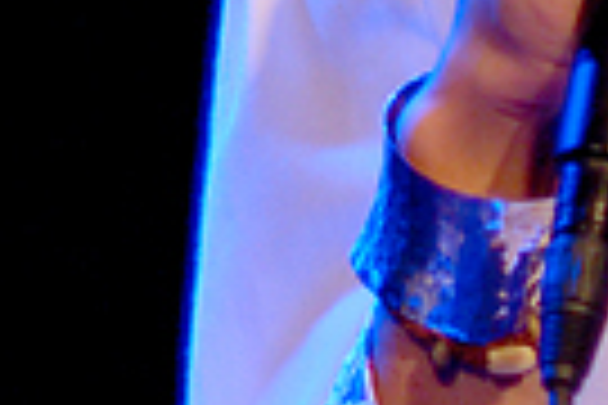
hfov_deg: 4.1
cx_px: 680
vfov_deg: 2.7
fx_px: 8461
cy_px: 648
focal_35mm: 501
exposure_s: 1/60
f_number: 1.4
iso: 400
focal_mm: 50
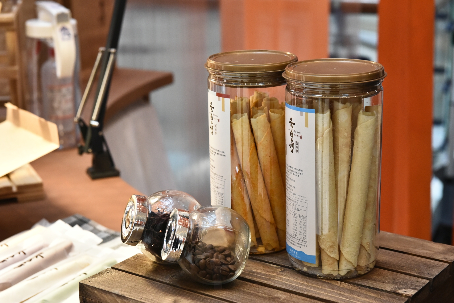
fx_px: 883
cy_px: 152
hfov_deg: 28.8
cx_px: 227
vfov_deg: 19.5
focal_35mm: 70
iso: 4500
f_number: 8
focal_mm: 70
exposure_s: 1/160
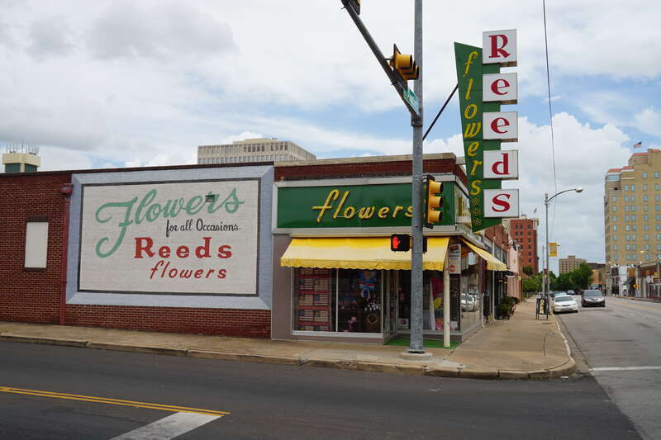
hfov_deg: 53.1
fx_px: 661
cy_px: 220
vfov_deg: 36.9
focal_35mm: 36
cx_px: 330
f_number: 11
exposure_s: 1/160
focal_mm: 24
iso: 100
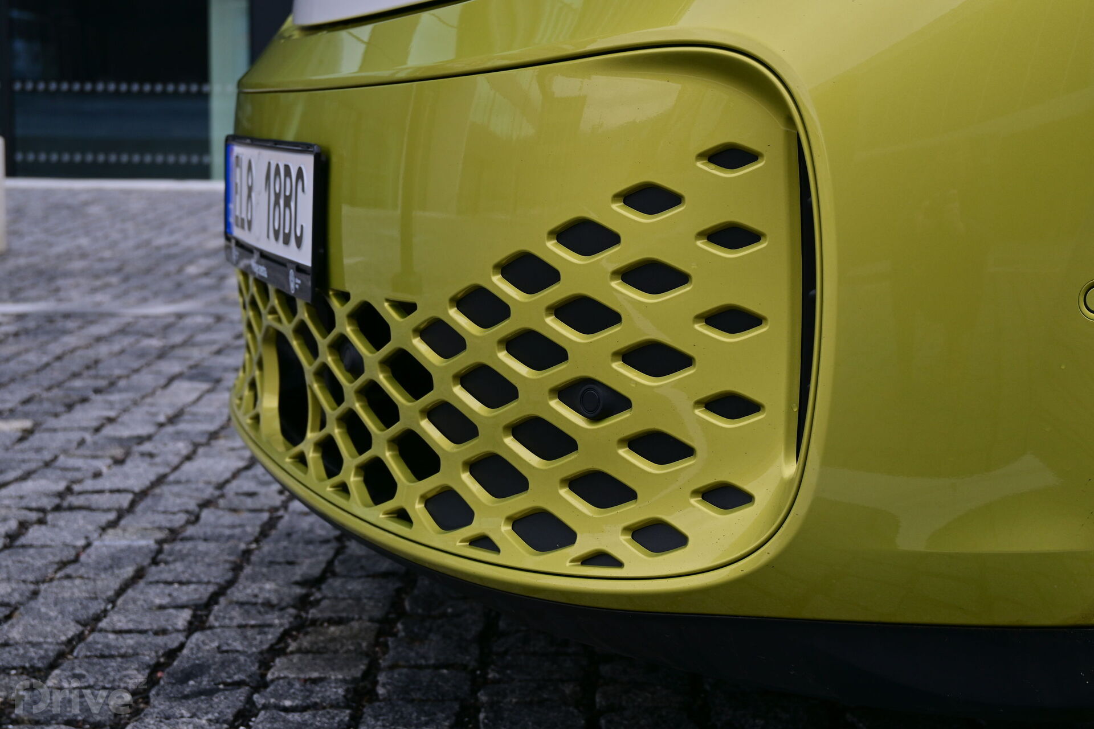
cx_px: 547
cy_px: 364
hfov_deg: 30.5
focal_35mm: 66
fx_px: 2006
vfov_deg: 20.6
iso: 100
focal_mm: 44
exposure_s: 1/160
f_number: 6.3
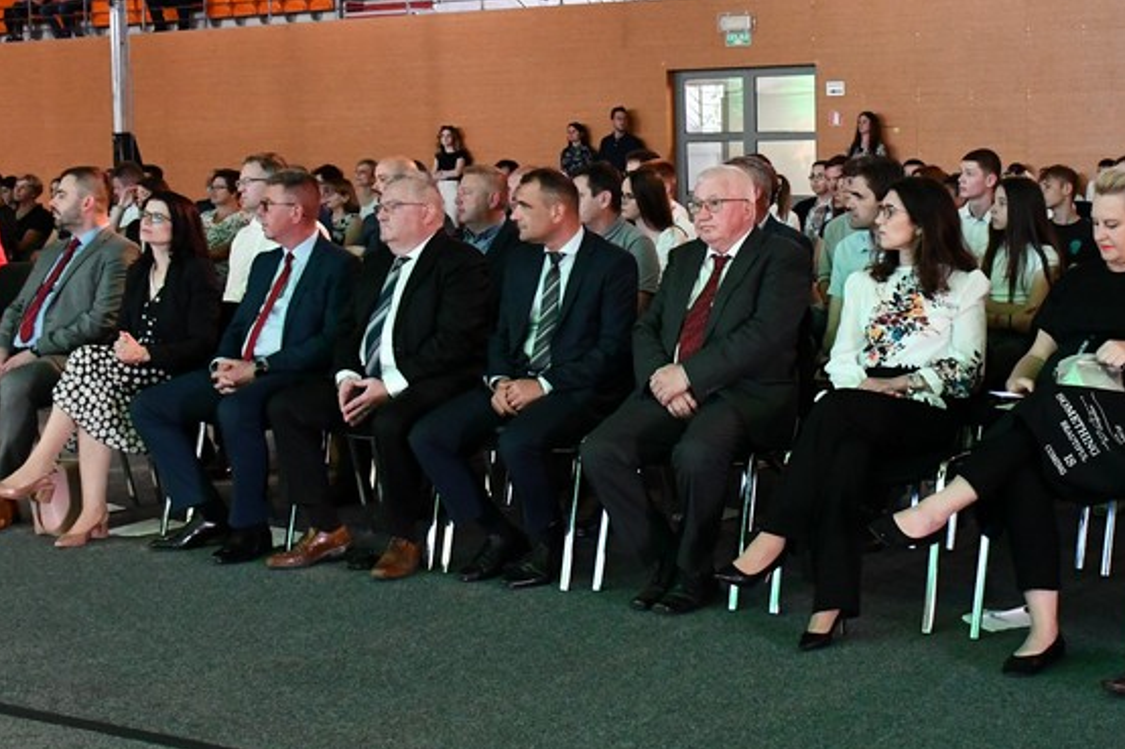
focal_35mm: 61
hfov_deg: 32.6
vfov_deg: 22.2
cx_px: 759
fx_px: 1906
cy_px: 269
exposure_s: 1/60
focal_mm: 22
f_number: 3.5
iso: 4000
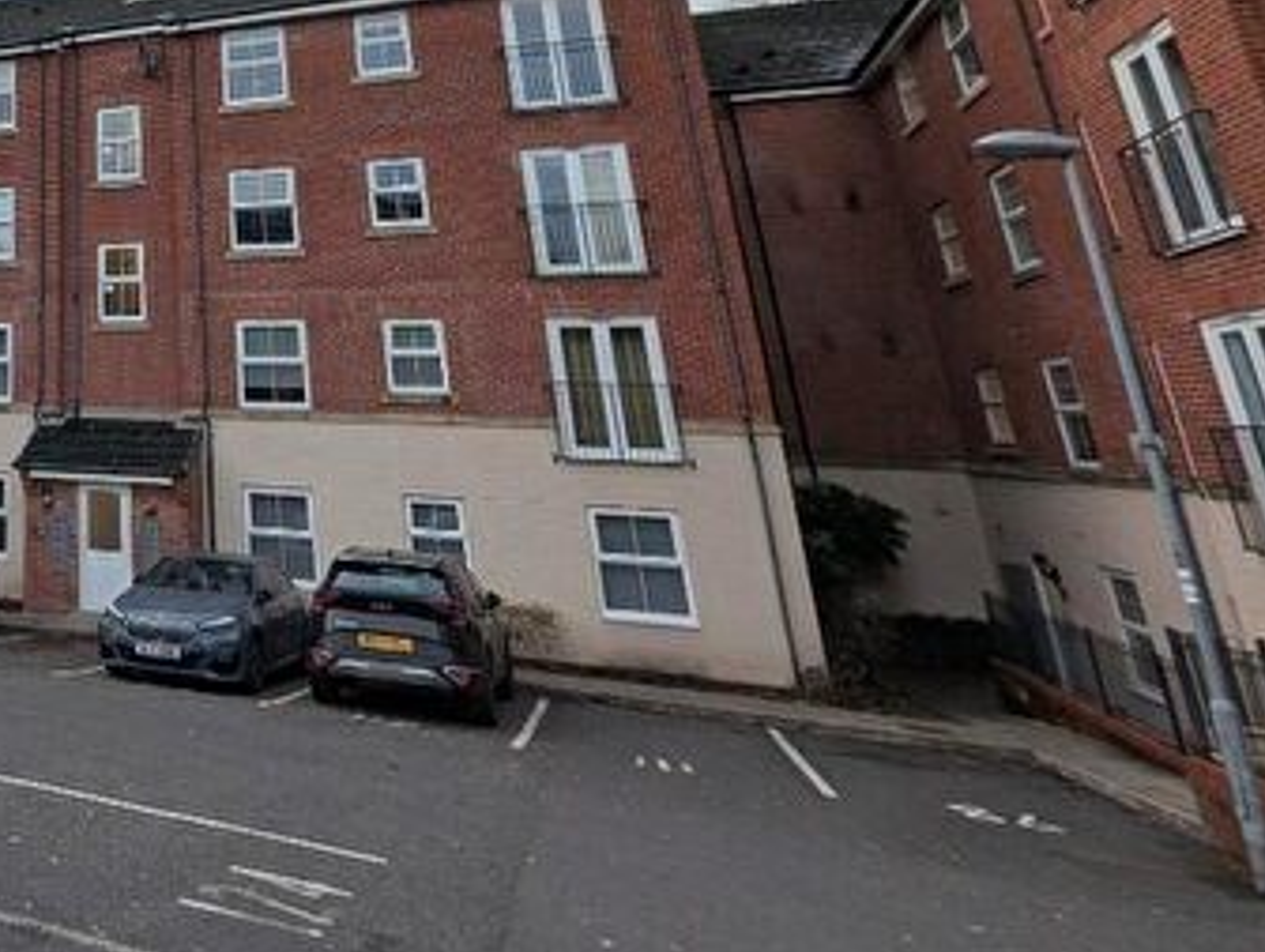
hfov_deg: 50.7
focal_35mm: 27
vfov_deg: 44.4
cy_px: 17
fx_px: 988
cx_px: -36
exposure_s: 1/117
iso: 50
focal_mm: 1.95
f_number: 2.2
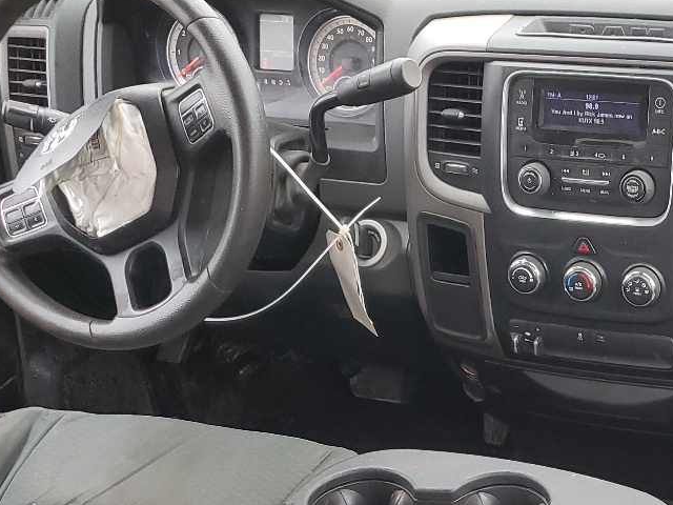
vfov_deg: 21.4
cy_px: 557
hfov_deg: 28.2
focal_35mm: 65
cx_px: 661
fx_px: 1264
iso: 64
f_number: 1.5
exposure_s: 1/120
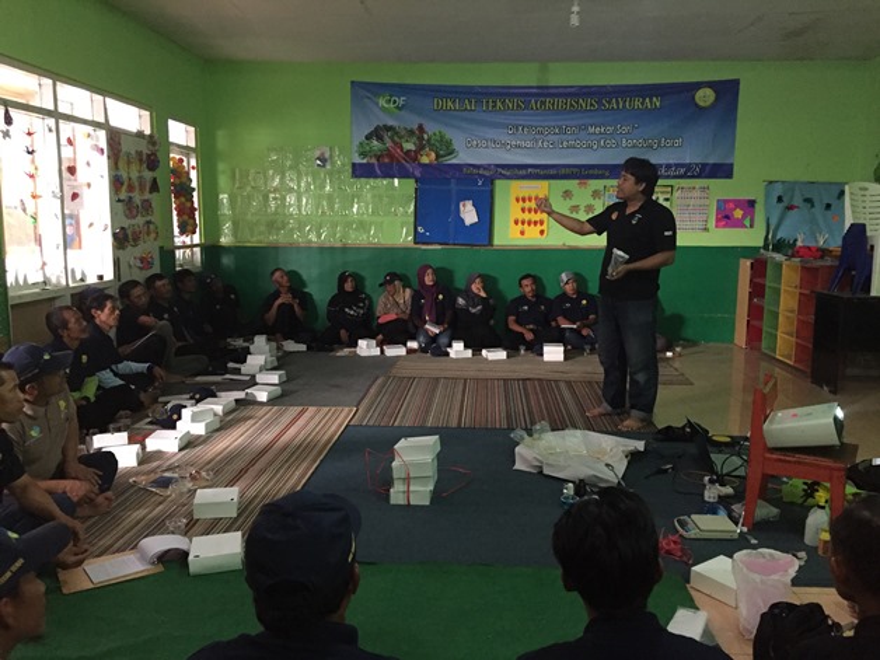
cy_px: 330
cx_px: 440
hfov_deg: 61.7
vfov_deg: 48.2
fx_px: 737
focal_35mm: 29
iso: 320
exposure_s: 1/17
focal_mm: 4.15
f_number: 2.2
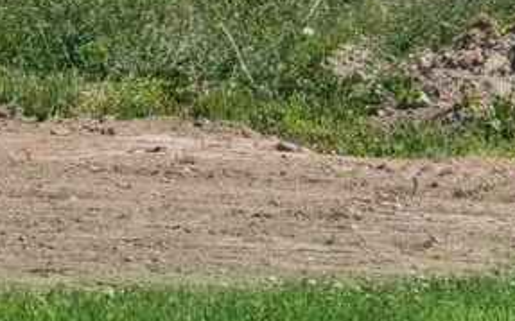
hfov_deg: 4.7
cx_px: -409
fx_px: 6214
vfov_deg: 2.9
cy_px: -445
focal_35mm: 443
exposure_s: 1/400
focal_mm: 52
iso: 100
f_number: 6.3
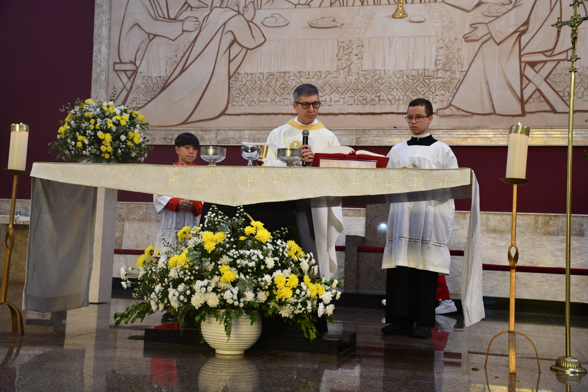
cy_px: 196
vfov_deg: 26.5
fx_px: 833
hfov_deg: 38.9
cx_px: 294
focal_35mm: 51
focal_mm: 34
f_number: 4.2
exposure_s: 1/125
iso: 1100
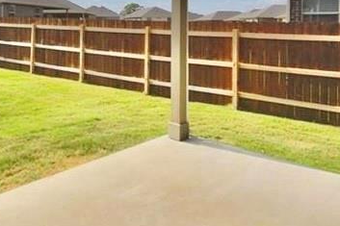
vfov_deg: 38.5
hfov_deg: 58.5
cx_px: 146
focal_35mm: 32
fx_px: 302
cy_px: 26
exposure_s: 1/200
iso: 100
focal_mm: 8
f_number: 13
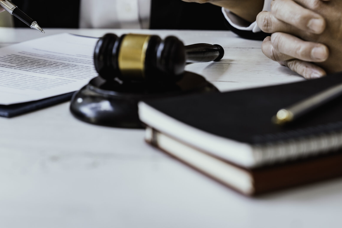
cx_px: 110
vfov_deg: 15.3
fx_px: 846
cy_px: 46
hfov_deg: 22.8
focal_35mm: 89
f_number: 3.2
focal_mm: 55
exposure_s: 1/100
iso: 160
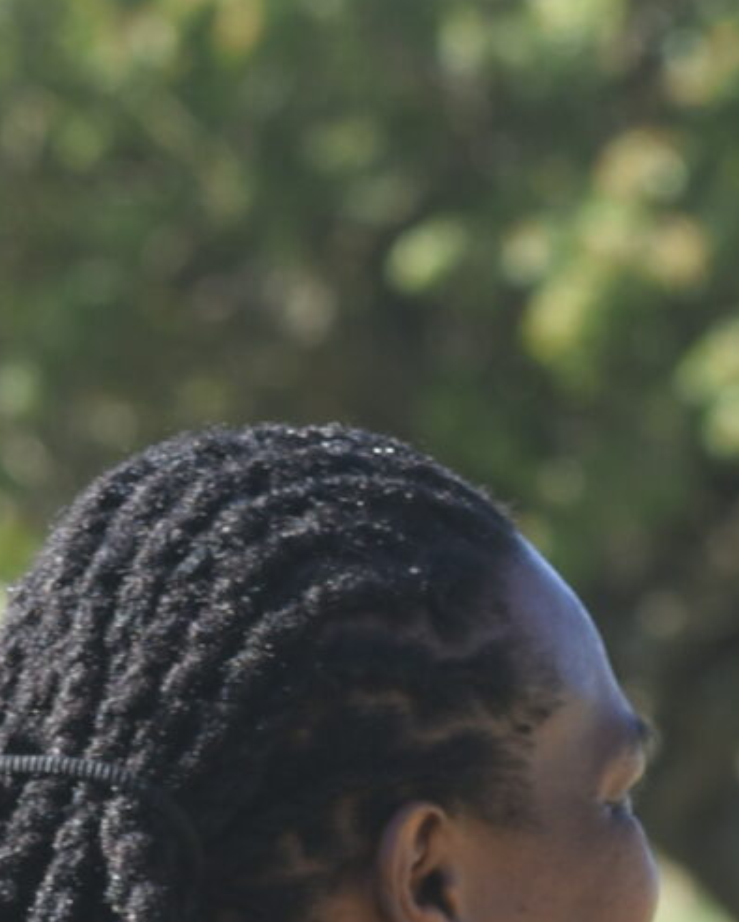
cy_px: 1666
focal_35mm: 886
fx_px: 24205
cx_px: 492
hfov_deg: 1.7
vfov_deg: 2.2
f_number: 8
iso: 100
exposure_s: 1/100
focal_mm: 135
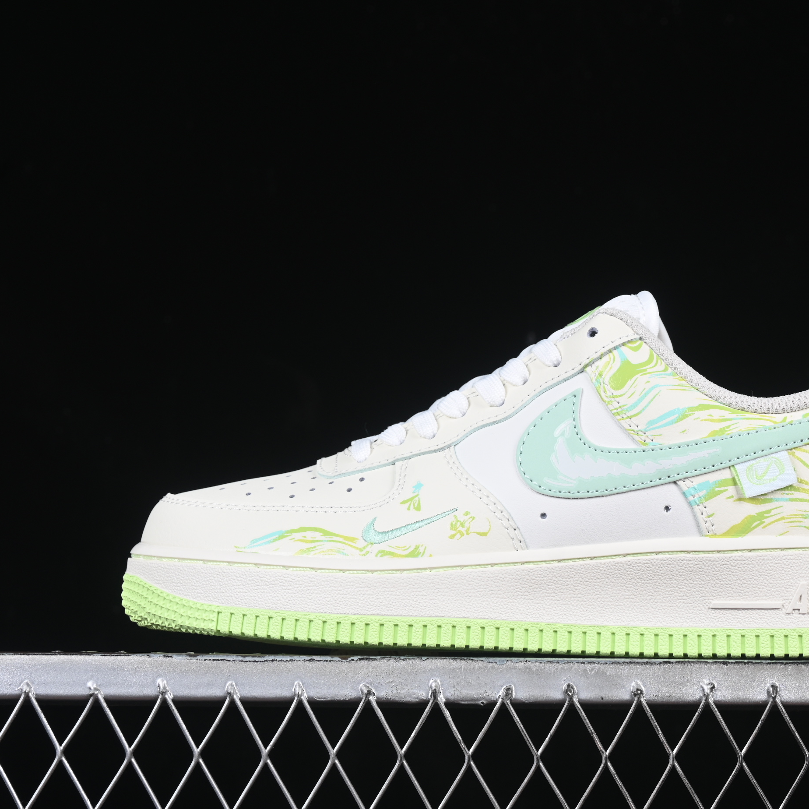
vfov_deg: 18.1
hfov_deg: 18.1
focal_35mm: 96
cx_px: 541
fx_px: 2538
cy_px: 404
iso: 160
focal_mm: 50
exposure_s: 1/80
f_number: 8
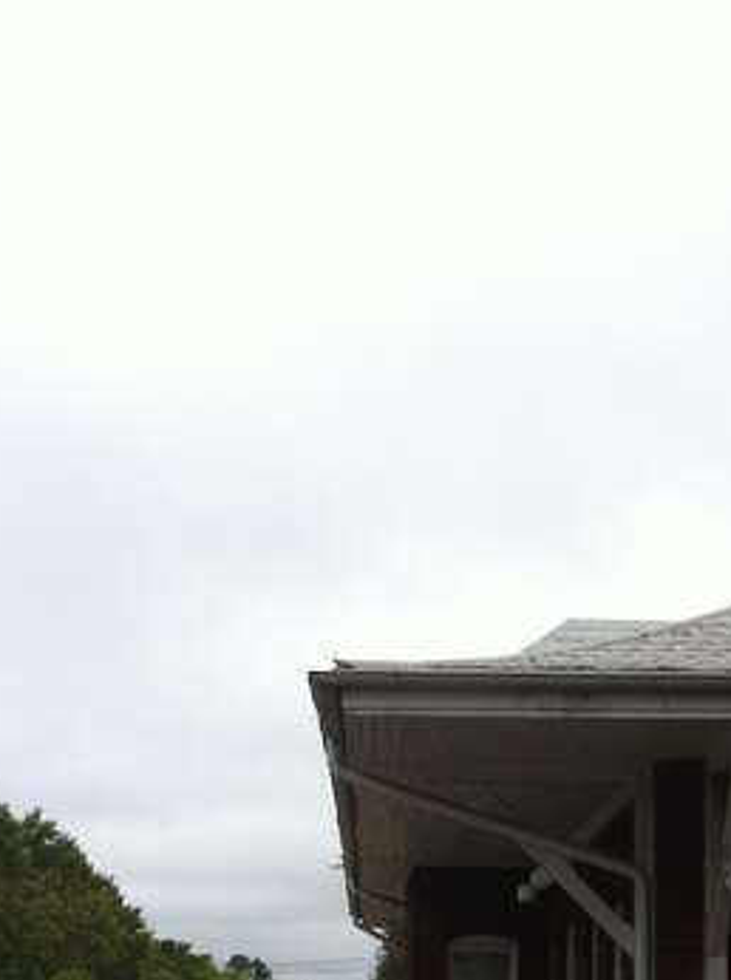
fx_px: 2289
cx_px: 530
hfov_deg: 18.1
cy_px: 1048
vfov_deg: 22.9
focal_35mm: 81
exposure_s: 1/413
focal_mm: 3.85
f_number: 2.8
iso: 80
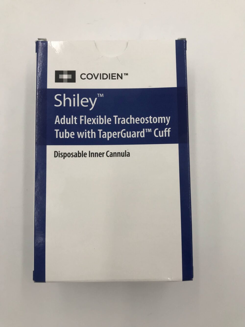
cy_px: 164
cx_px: 122
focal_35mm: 28
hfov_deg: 49.8
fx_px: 264
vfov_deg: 63.4
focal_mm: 3.99
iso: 20
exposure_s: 1/152
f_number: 1.8
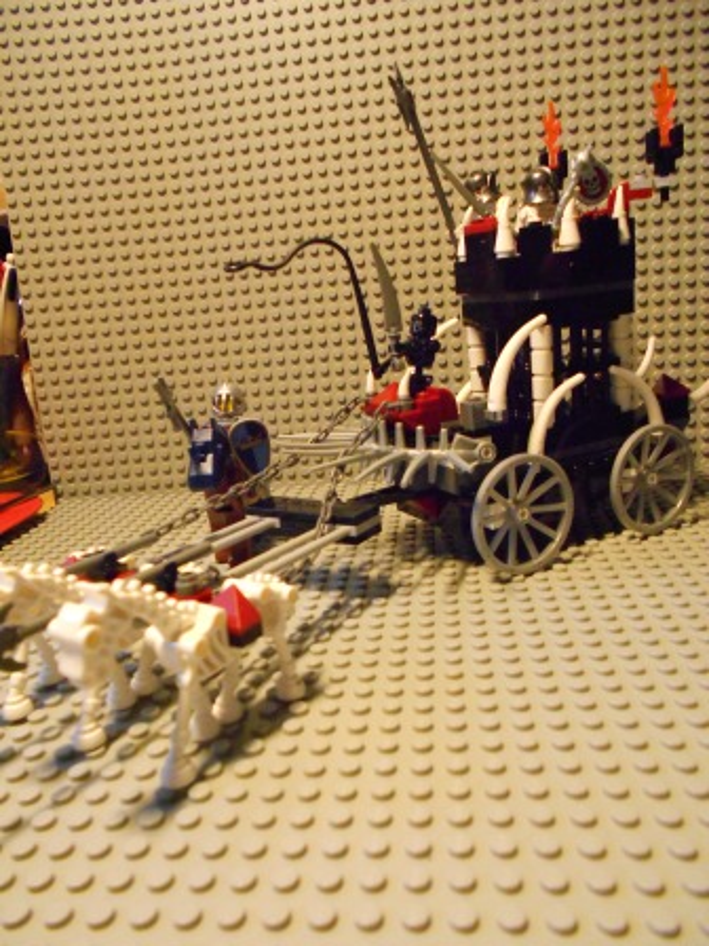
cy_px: 473
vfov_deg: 67.3
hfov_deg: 53.1
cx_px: 354
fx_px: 710
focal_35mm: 26
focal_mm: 4.6
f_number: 3.2
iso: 800
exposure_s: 1/50
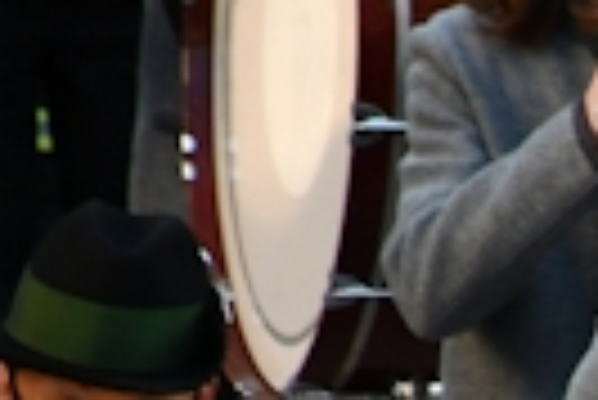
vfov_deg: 1.1
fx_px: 20936
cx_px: 1619
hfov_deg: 1.6
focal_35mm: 1259
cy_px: 978
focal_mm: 140
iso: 800
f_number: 5.6
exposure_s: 1/320
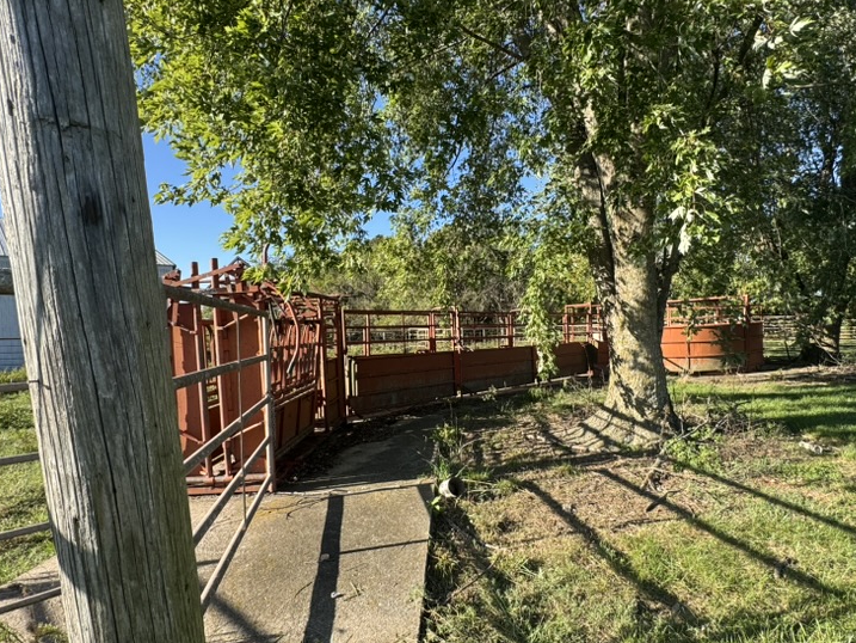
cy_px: 341
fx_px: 495
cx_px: 448
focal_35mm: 20
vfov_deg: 65.9
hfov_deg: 81.7
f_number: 2.2
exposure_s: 1/498
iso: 50
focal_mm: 2.22
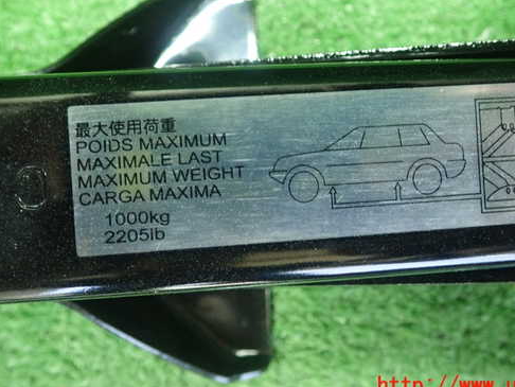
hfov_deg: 49.9
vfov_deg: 38.6
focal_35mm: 37
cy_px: 161
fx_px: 551
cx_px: 299
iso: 800
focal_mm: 5.5
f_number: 2.3
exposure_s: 1/100
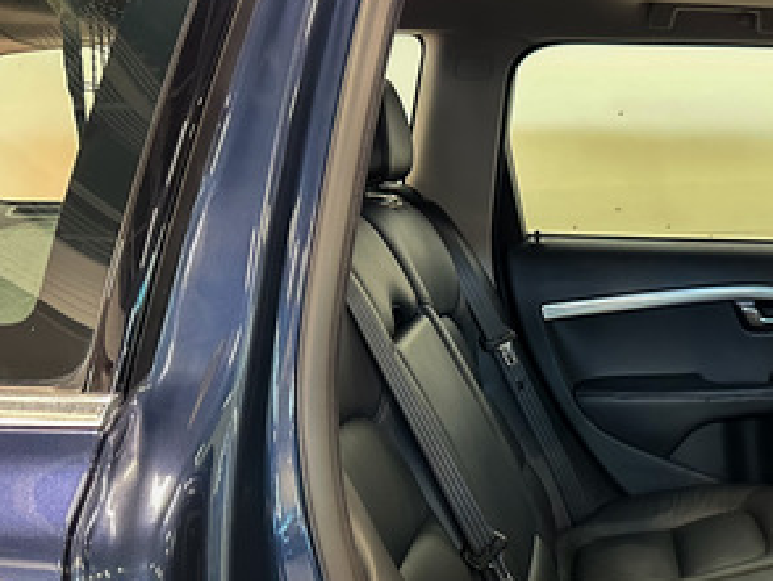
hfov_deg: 34.3
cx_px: 684
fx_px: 1184
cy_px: 539
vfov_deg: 26.5
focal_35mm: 53
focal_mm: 6.86
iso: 800
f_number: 1.78
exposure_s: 1/25
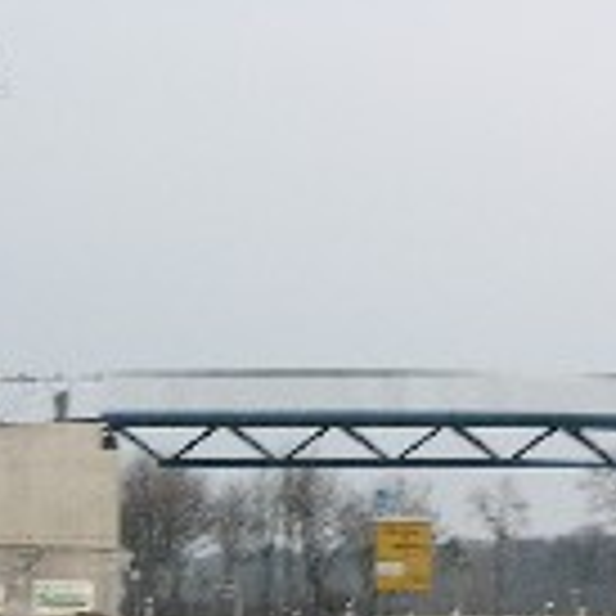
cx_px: 762
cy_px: 513
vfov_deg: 5.3
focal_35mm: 333
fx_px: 6704
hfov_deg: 5.2
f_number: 3.5
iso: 50
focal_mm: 22.3
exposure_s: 1/71.8
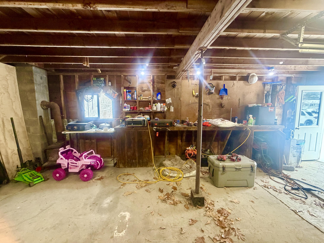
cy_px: 122
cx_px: 162
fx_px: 131
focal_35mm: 14
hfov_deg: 102.1
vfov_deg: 85.7
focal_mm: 2.22
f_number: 2.2
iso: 320
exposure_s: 1/60
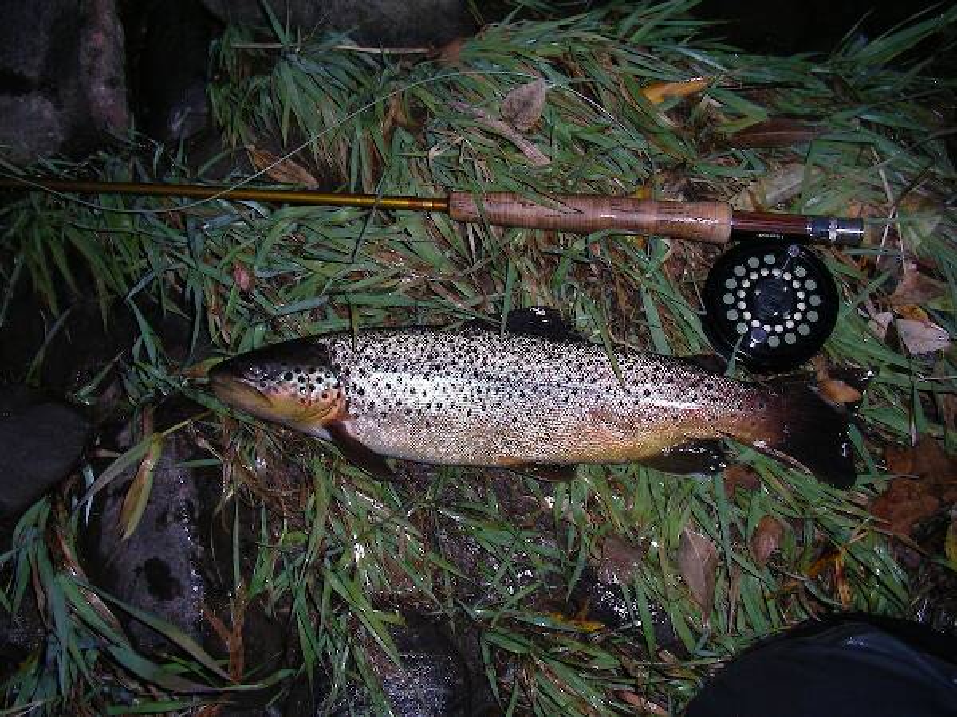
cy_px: 358
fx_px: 1023
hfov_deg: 50.1
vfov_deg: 38.7
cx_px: 478
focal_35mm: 37
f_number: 2.8
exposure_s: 1/60
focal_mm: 5.7
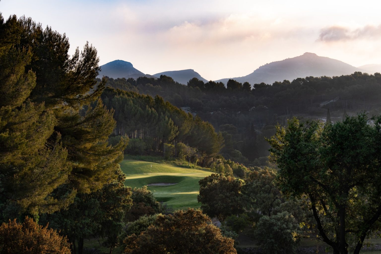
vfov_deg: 13.7
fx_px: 1058
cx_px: 190
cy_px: 127
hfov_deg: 20.4
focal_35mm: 100
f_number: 9
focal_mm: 100
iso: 200
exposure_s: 1/125
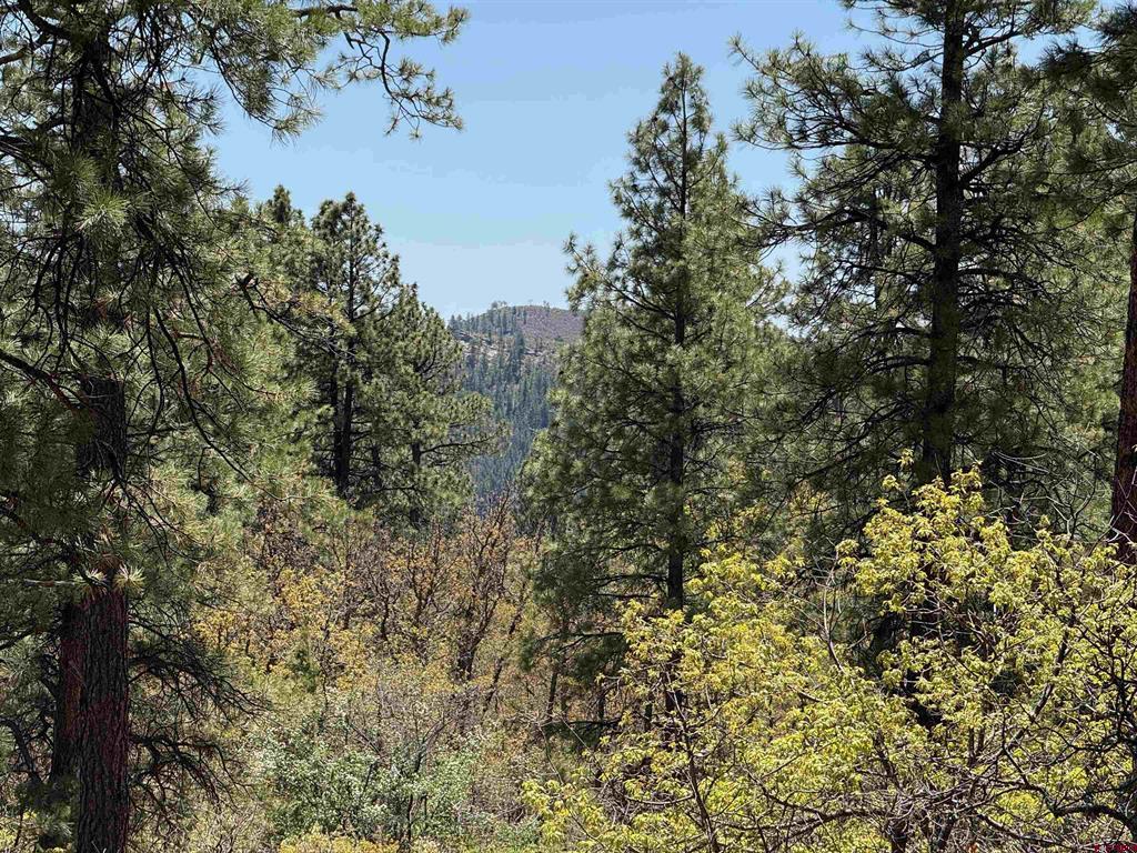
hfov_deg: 16.4
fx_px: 3942
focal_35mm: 120
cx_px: 568
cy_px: 426
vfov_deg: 12.3
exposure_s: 1/880
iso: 50
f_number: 2.8
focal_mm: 15.66
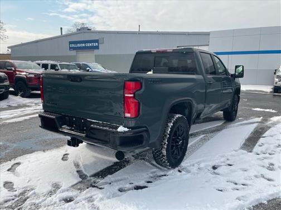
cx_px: 140
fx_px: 211
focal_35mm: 26
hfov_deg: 67.3
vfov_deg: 53.1
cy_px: 105
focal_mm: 4.2
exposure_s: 1/1742
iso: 32
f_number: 1.6
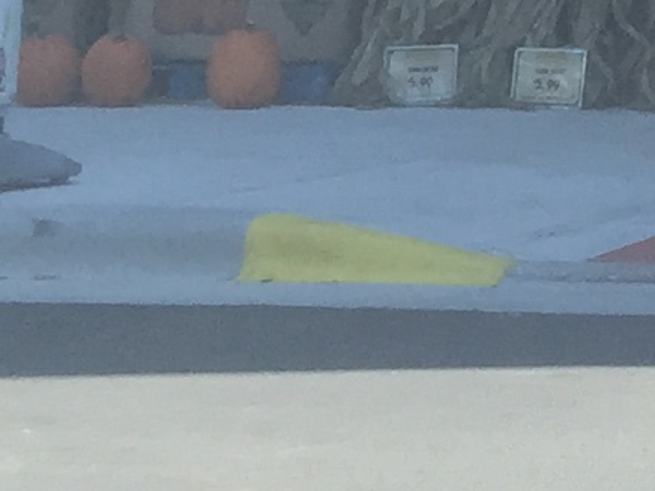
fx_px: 4106
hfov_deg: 7.9
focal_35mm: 217
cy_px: -842
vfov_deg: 6.4
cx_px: 1918
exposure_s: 1/599
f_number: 2.2
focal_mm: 4.15
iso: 32
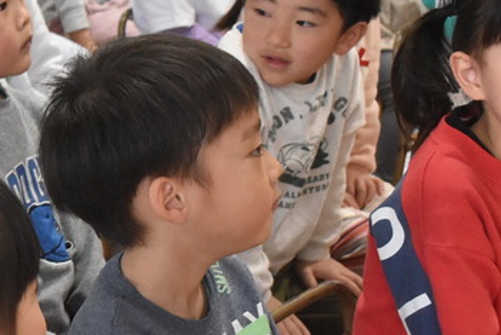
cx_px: -206
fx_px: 2020
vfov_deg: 9.4
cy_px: 322
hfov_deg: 13.5
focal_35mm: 145
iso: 4000
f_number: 7.1
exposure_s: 1/200
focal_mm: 34
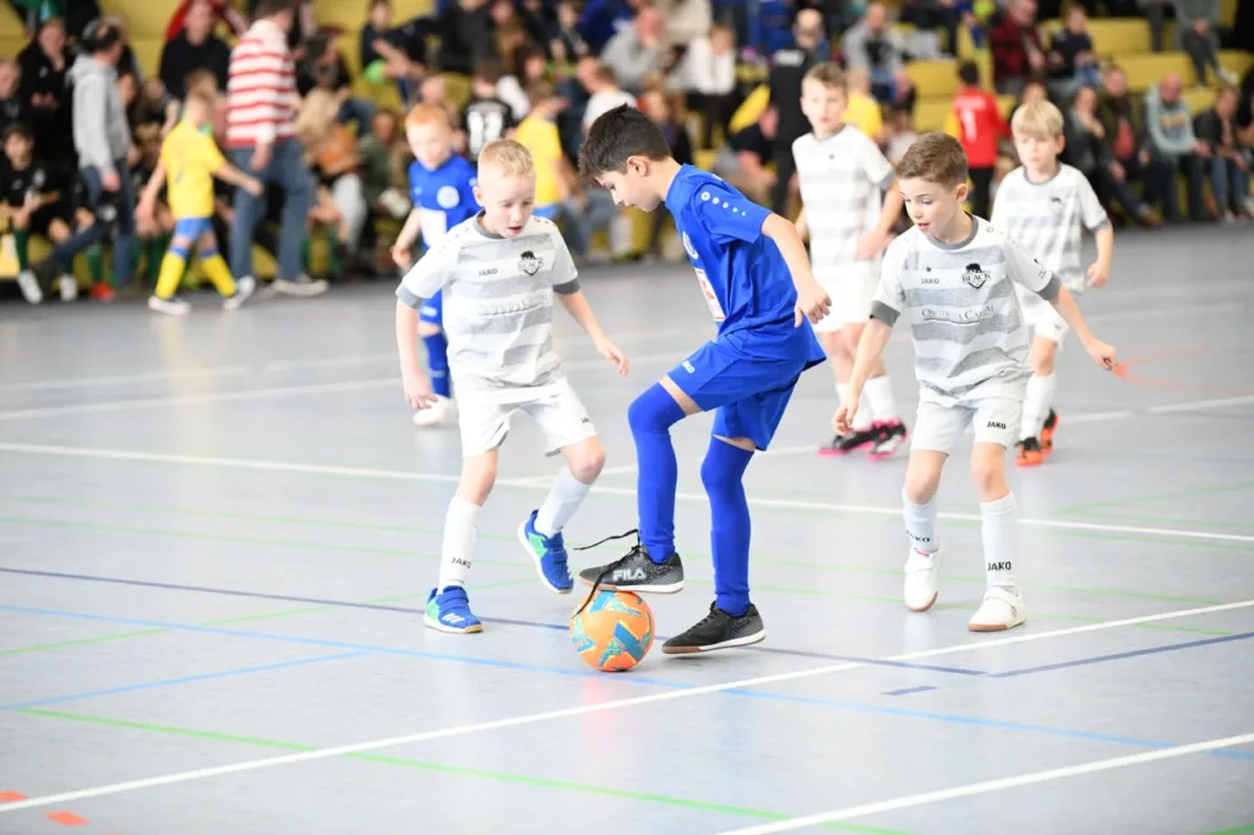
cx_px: 627
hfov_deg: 16.4
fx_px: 4353
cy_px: 418
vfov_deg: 11.0
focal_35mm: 125
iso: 8000
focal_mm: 125
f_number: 2.8
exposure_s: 1/1250
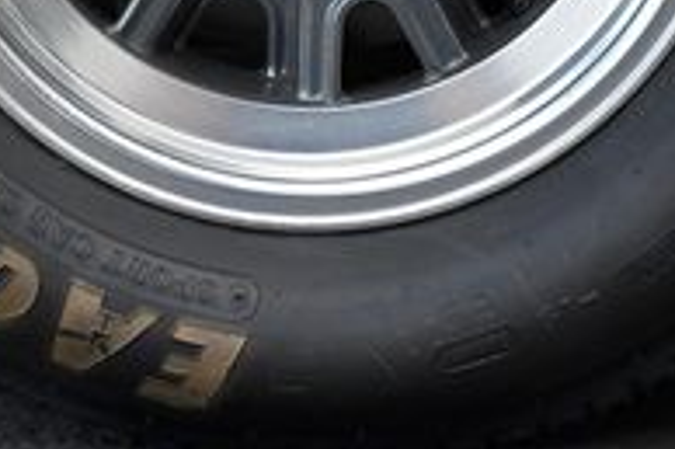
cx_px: 341
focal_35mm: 238
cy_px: -252
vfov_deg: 5.7
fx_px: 4459
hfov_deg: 8.7
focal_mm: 48
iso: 400
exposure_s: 1/160
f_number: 7.1
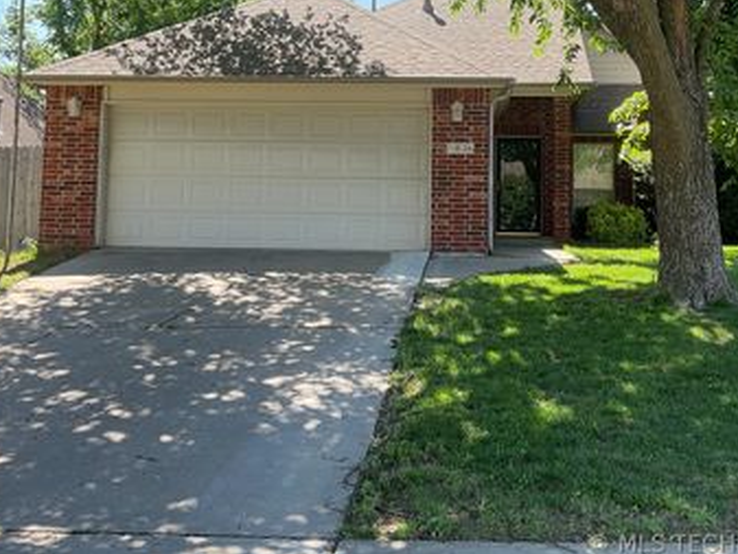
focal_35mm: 43
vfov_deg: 33.1
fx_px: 917
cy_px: 152
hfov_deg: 43.8
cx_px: 410
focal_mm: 3
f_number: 1.8
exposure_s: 1/294
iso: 16
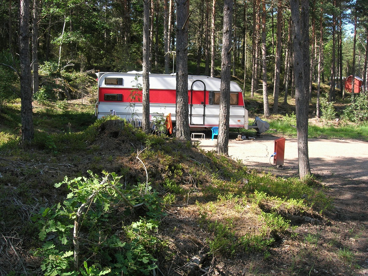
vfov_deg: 37.7
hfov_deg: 49.0
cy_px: 138
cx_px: 184
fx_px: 404
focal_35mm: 38
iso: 64
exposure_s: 1/115
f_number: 4.8
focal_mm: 7.8
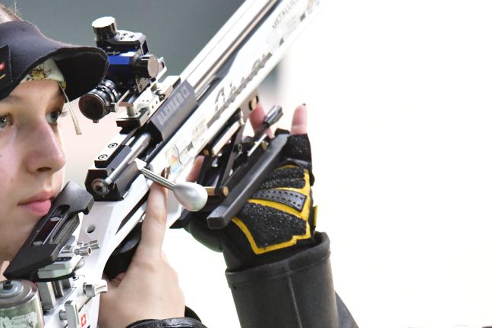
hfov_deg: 2.7
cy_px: 263
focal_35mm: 778
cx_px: 177
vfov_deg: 1.8
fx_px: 10633
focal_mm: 420
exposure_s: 1/160
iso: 10000
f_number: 9
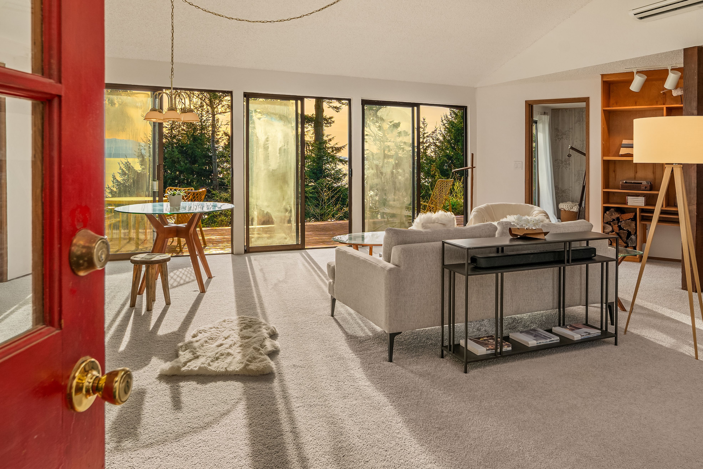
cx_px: 352
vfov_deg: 51.3
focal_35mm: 25
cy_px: 234
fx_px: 488
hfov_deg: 71.5
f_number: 8
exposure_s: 1/125
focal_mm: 17
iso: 200
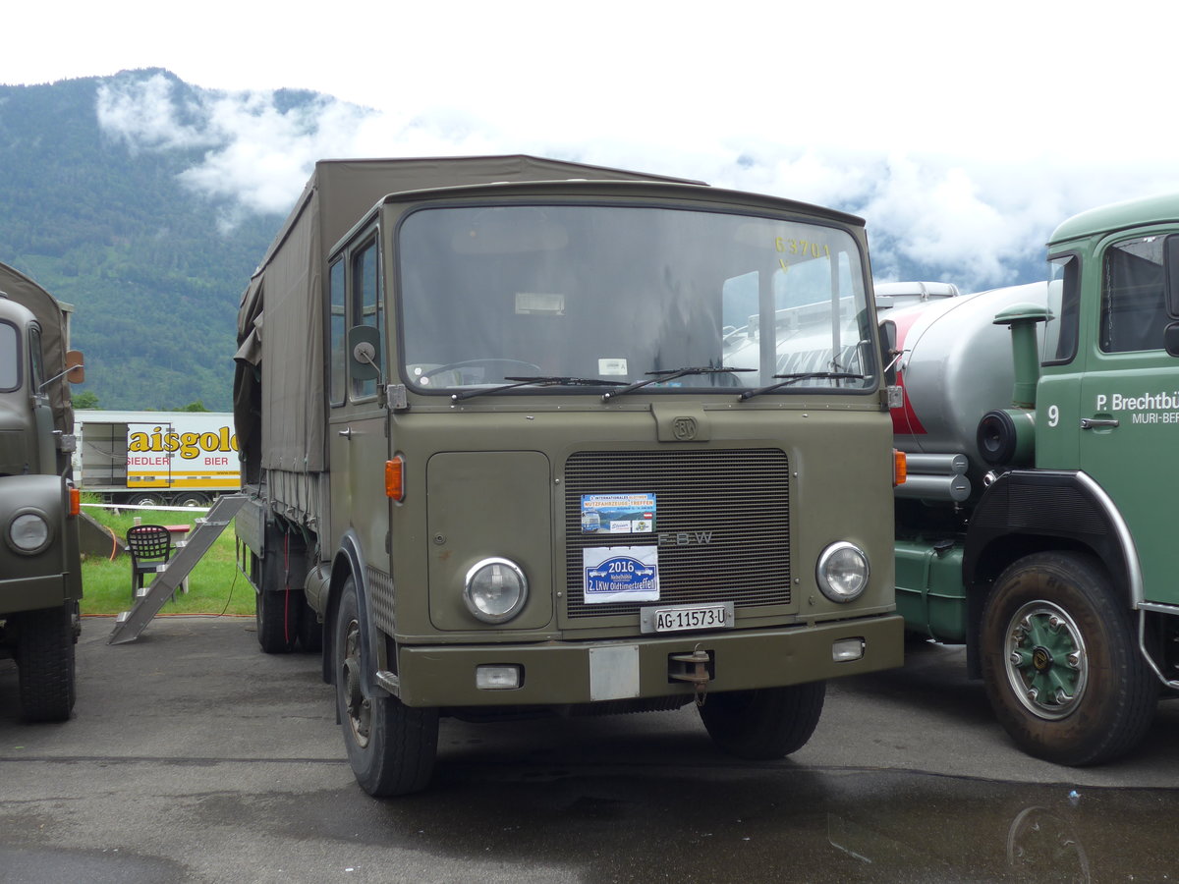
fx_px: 1328
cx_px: 590
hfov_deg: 47.9
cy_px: 442
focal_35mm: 39
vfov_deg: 36.8
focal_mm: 8
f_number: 2.8
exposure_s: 1/320
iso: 80
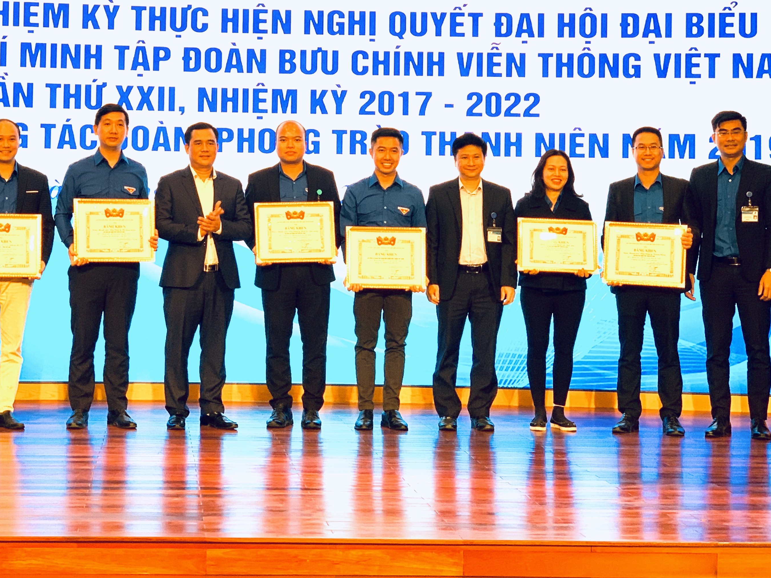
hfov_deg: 24.9
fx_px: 1737
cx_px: 270
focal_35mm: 78
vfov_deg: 18.8
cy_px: 163
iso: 64
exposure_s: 1/50
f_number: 2.4
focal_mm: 6
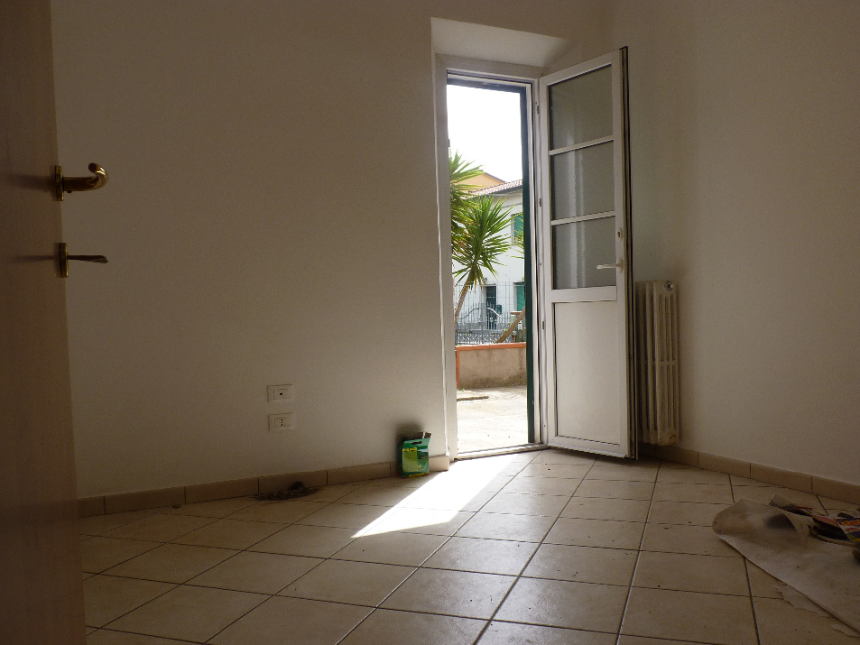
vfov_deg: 48.2
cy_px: 346
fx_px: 721
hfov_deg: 61.6
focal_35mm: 29
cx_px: 447
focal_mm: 4.8
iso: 80
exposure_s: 1/200
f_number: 4
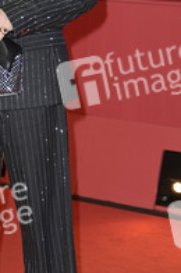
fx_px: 1392
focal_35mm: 184
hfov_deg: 7.4
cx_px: 1
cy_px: 7
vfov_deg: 11.1
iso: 800
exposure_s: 1/250
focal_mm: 90
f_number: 5.3
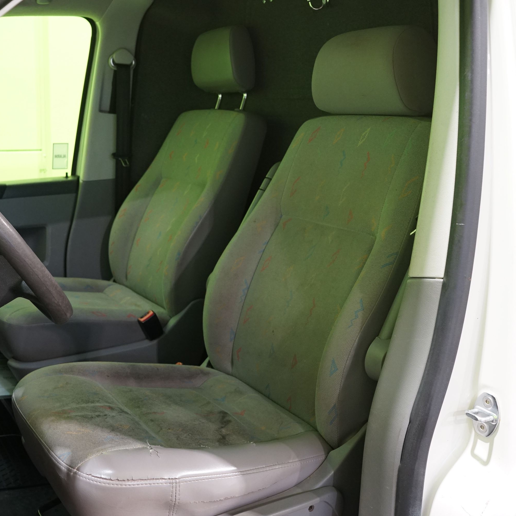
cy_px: 258
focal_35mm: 41
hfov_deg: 40.4
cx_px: 168
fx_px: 691
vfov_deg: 40.9
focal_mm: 32
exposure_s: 1/10
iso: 2000
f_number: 6.3
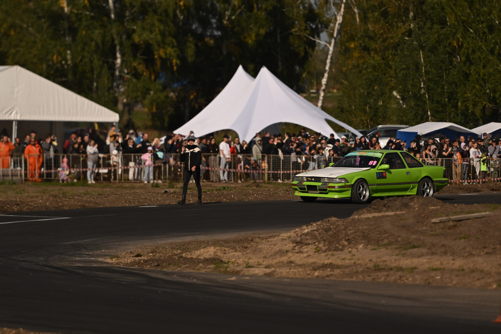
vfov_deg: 4.6
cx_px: 250
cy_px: 167
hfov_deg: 6.9
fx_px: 4174
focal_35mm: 300
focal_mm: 200
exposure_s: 1/32000
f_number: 2.8
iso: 560
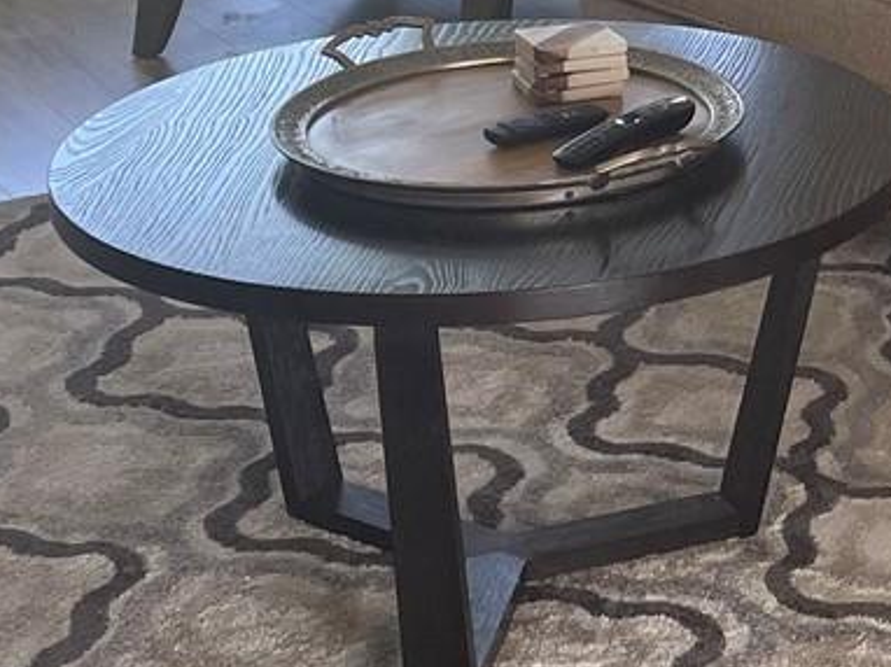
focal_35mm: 109
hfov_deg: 17.5
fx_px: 2804
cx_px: 945
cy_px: -264
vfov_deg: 13.0
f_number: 1.6
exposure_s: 1/120
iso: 100
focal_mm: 4.2
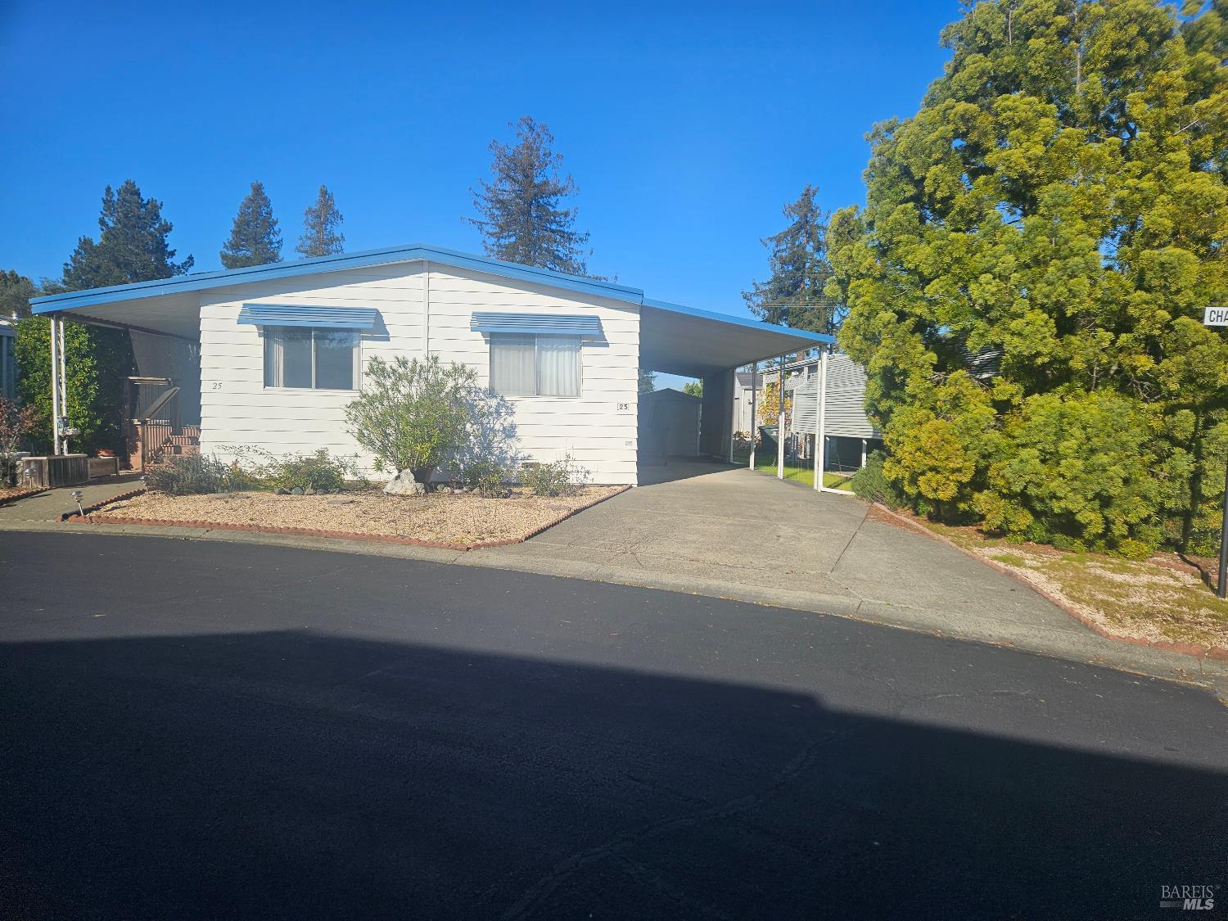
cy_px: 460
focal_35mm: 23
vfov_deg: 58.9
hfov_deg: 73.9
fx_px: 816
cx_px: 614
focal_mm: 5.4
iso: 25
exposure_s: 1/2657
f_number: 1.8
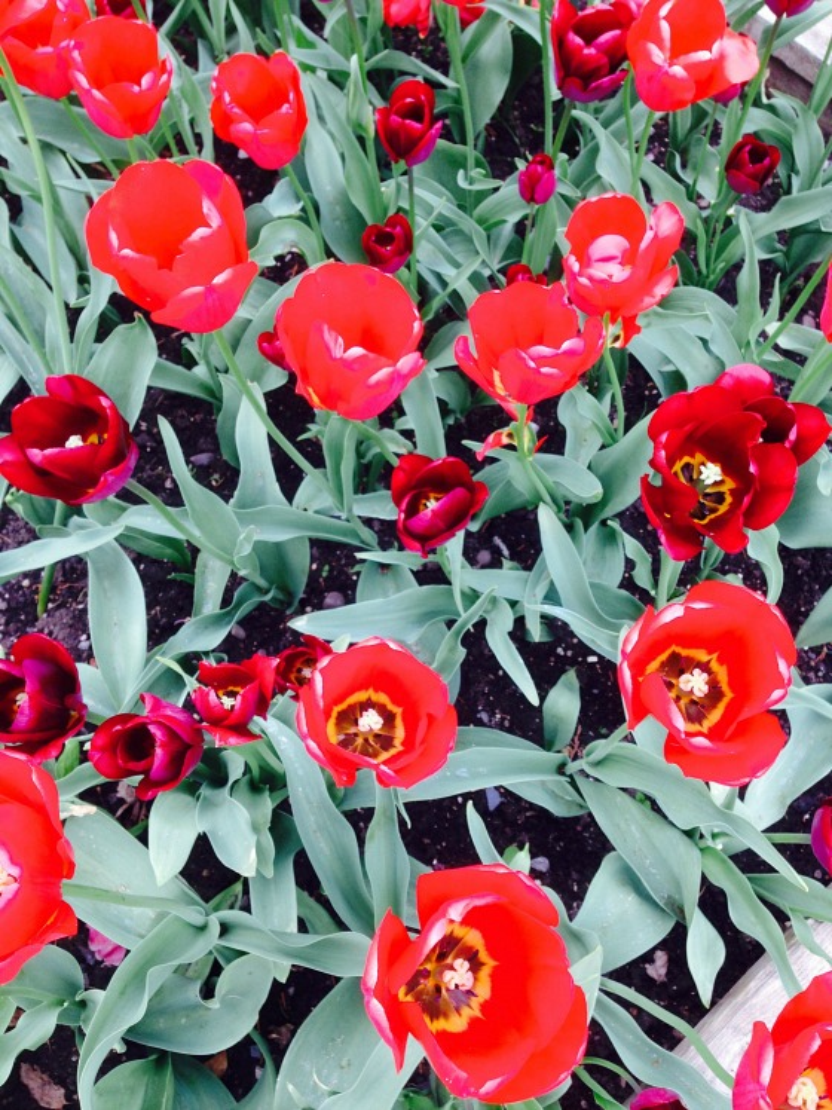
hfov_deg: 42.9
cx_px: 416
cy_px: 555
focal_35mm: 33
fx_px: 1058
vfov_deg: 55.4
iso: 64
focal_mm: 4.12
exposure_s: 1/120
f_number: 2.4
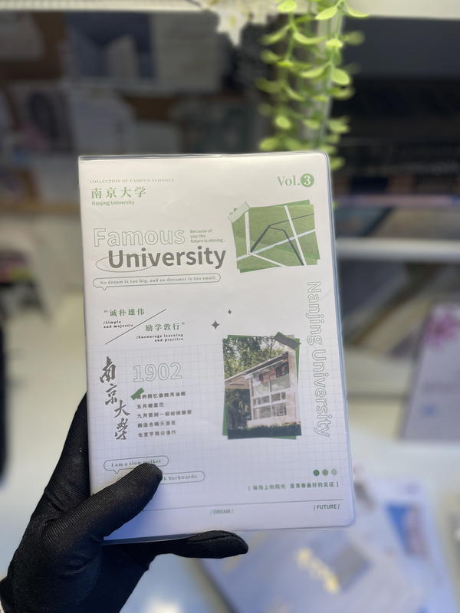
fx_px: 461
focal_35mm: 26
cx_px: 230
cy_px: 306
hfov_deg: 53.1
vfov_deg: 67.3
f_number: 1.6
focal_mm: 4.2
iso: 80
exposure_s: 1/121
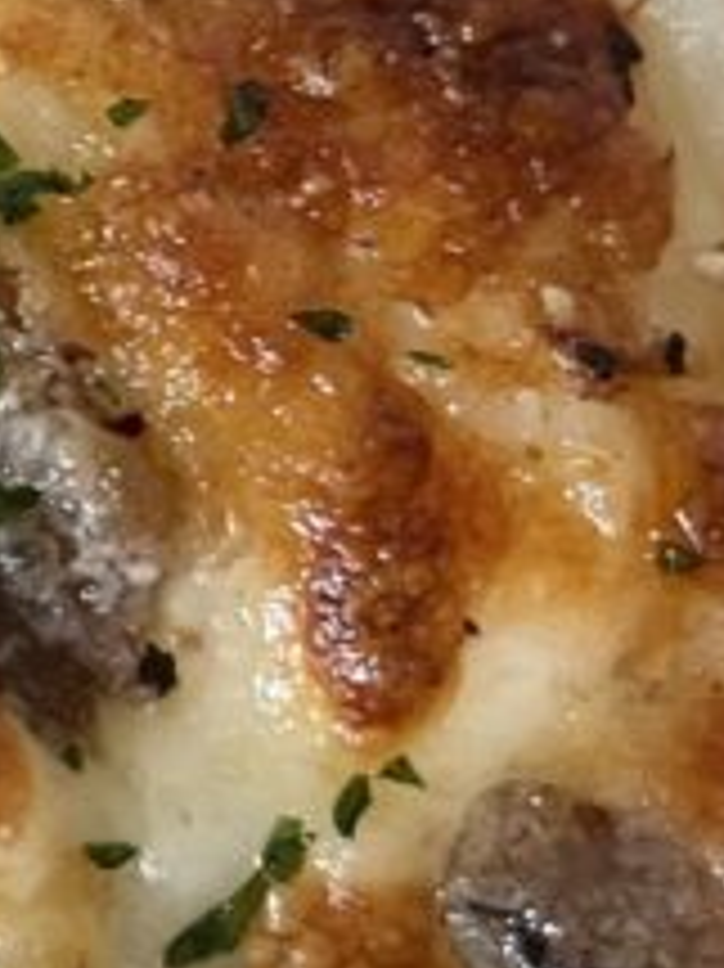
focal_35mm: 155
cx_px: -702
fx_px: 4327
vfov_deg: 12.7
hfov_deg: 9.0
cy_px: 266
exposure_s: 1/60
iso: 200
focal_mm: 5.1
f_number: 1.6
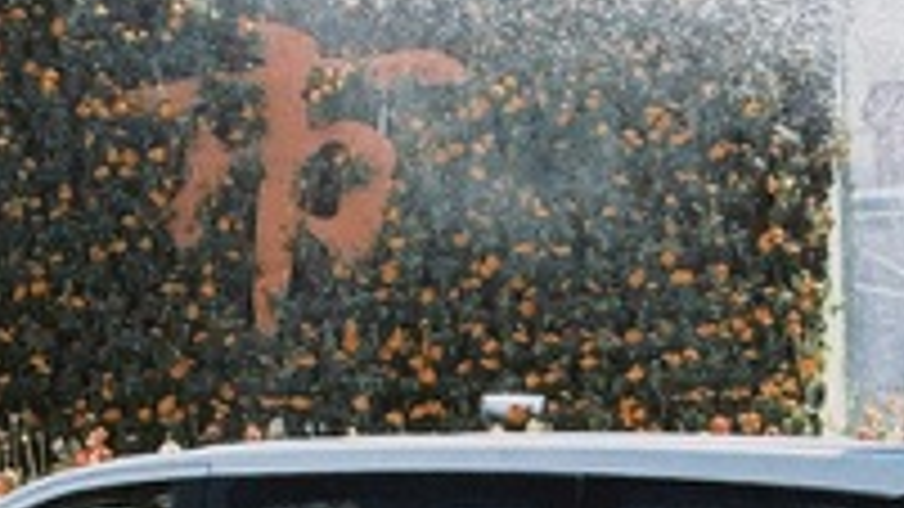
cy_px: -800
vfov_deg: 1.8
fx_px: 15986
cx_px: -769
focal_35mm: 667
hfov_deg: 3.2
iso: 50
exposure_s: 1/1248
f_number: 2.8
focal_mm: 15.66
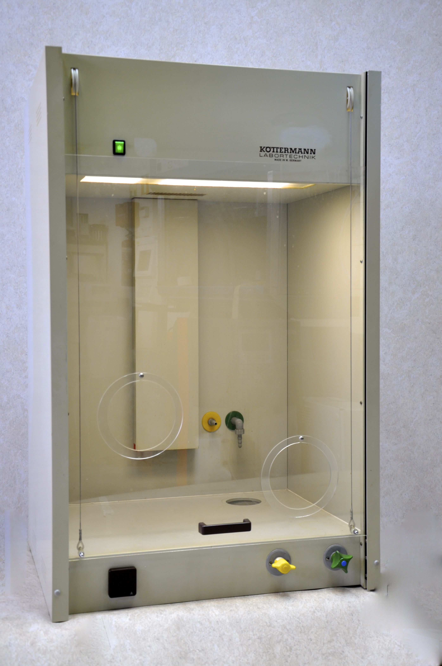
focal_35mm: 48
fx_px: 886
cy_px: 333
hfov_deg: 28.0
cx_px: 221
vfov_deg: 41.2
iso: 200
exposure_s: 1/13
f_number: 5.6
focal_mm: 32
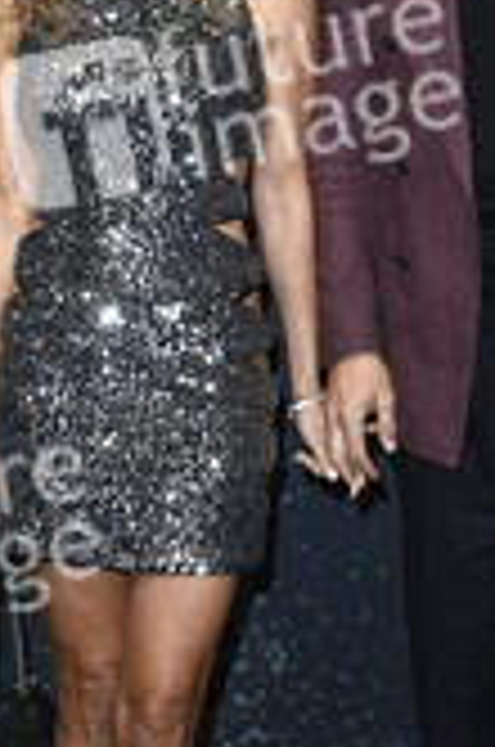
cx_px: 360
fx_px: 2195
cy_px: 328
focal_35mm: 106
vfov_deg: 19.3
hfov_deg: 12.8
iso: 320
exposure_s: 1/250
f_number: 5.6
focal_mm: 44
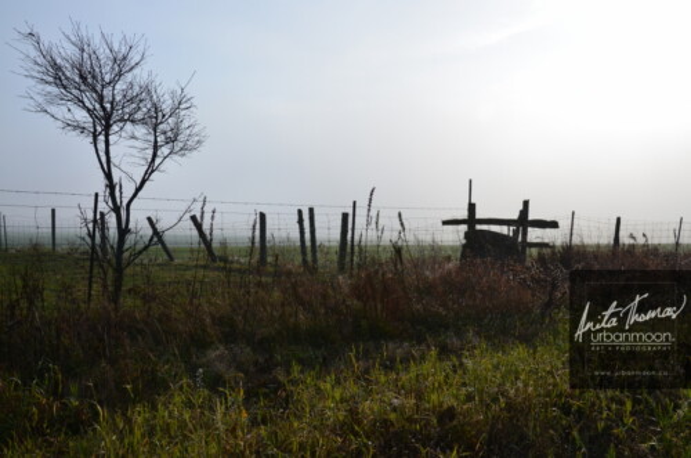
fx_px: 689
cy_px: 229
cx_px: 346
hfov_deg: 53.2
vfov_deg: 36.7
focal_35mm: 36
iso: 200
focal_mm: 24
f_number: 11
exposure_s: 1/125
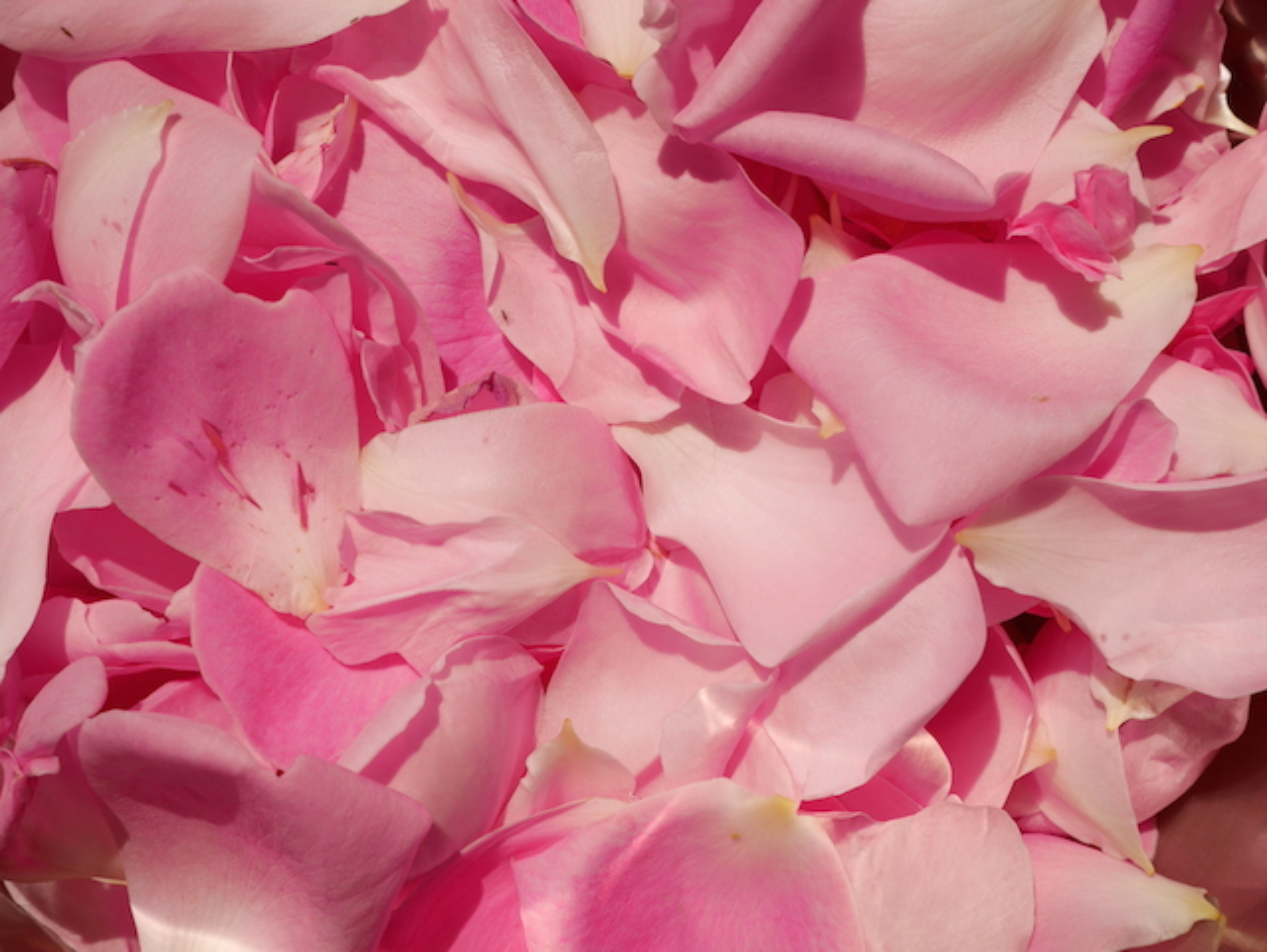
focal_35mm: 64
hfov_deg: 30.2
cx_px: 634
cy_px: 476
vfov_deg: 23.0
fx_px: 2344
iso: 200
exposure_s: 1/800
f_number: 11
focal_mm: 32
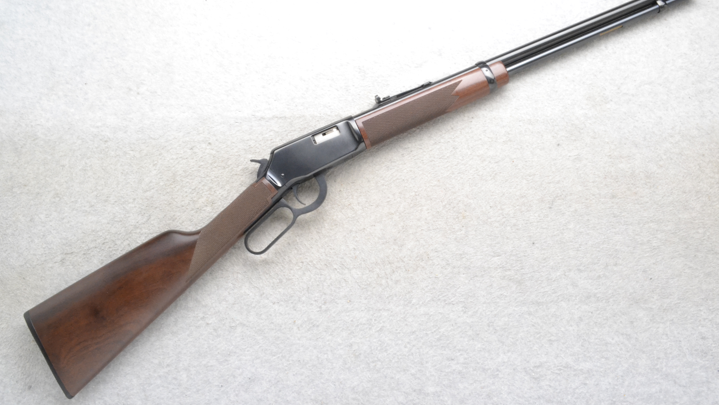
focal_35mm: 32
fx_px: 610
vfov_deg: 36.7
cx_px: 360
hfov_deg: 61.0
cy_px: 190
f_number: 20
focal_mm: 20
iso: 3200
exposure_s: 1/60
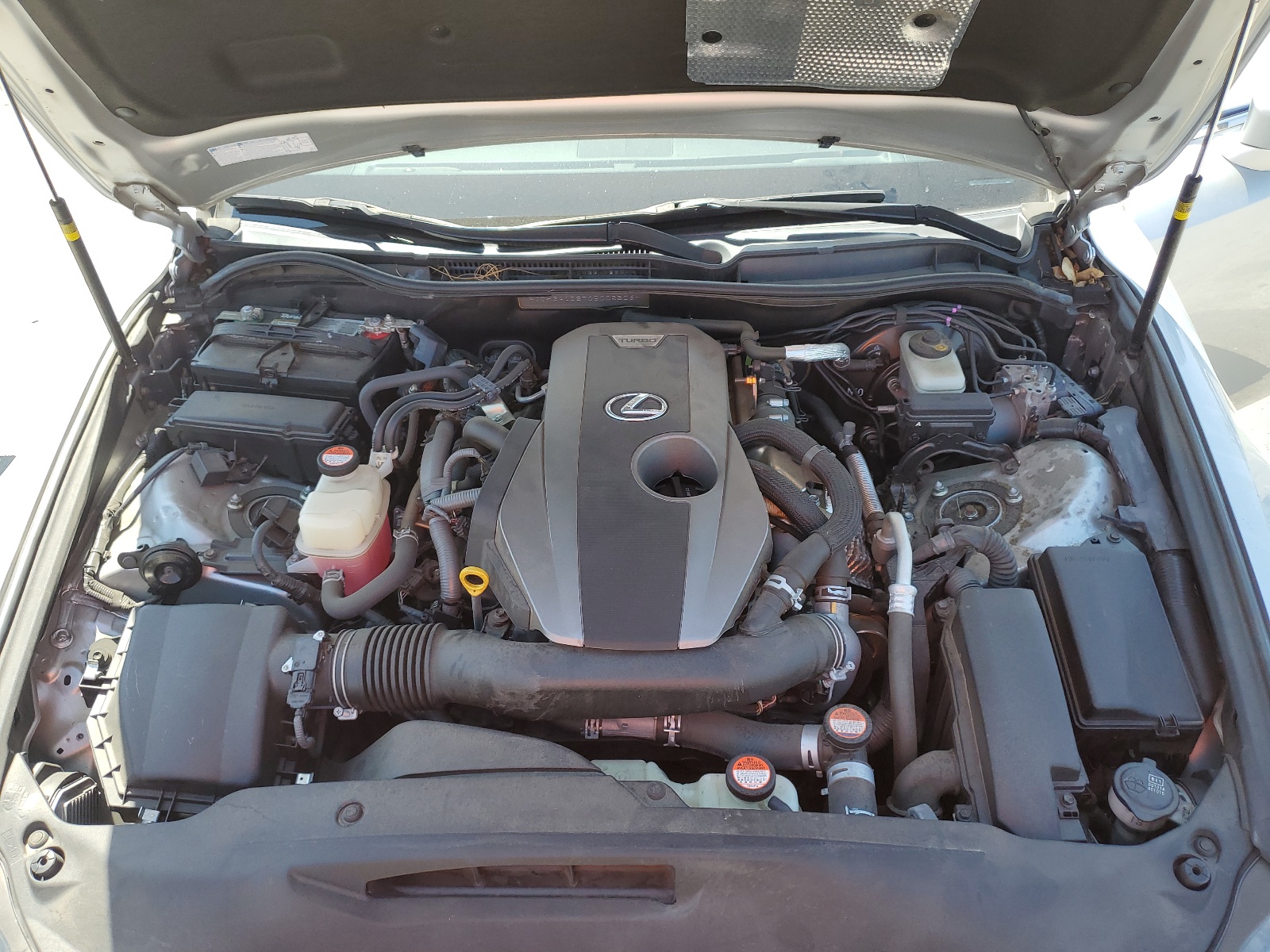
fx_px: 954
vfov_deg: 53.1
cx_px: 635
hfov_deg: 67.3
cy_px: 476
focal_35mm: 26
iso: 50
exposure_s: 1/556
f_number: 1.5
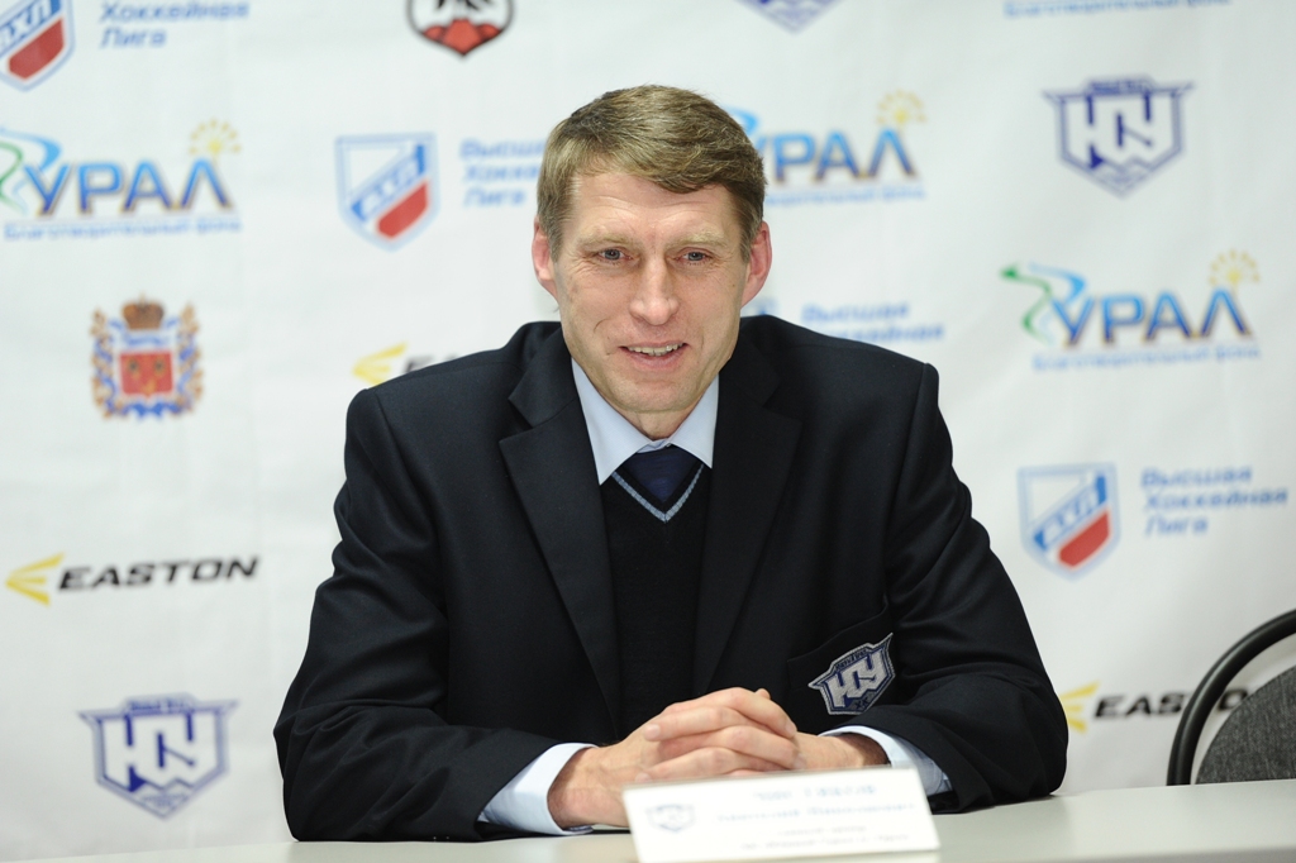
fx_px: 7197
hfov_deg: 10.3
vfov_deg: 6.9
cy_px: 432
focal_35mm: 200
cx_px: 648
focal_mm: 200
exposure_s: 1/160
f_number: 2.8
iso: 2000
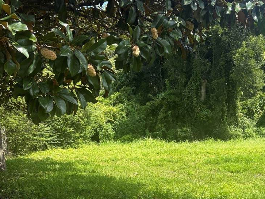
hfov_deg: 34.6
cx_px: 180
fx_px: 421
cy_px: 193
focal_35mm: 55
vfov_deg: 25.4
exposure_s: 1/1196
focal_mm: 5.96
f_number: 1.6
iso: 50
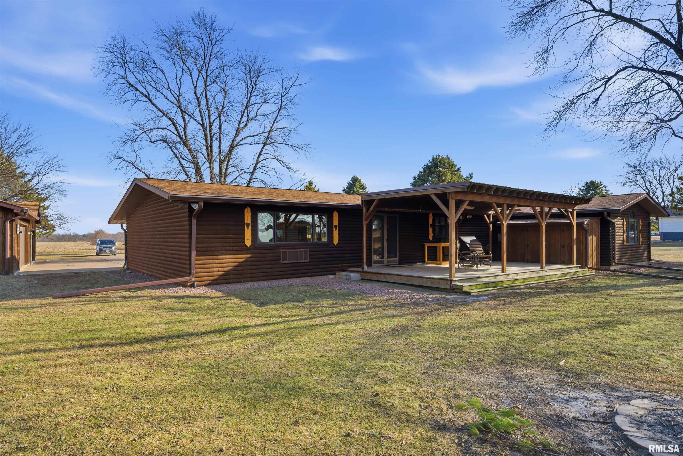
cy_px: 228
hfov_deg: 84.0
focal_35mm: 20
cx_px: 342
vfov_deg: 62.0
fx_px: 380
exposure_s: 1/1250
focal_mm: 20
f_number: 7.1
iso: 100
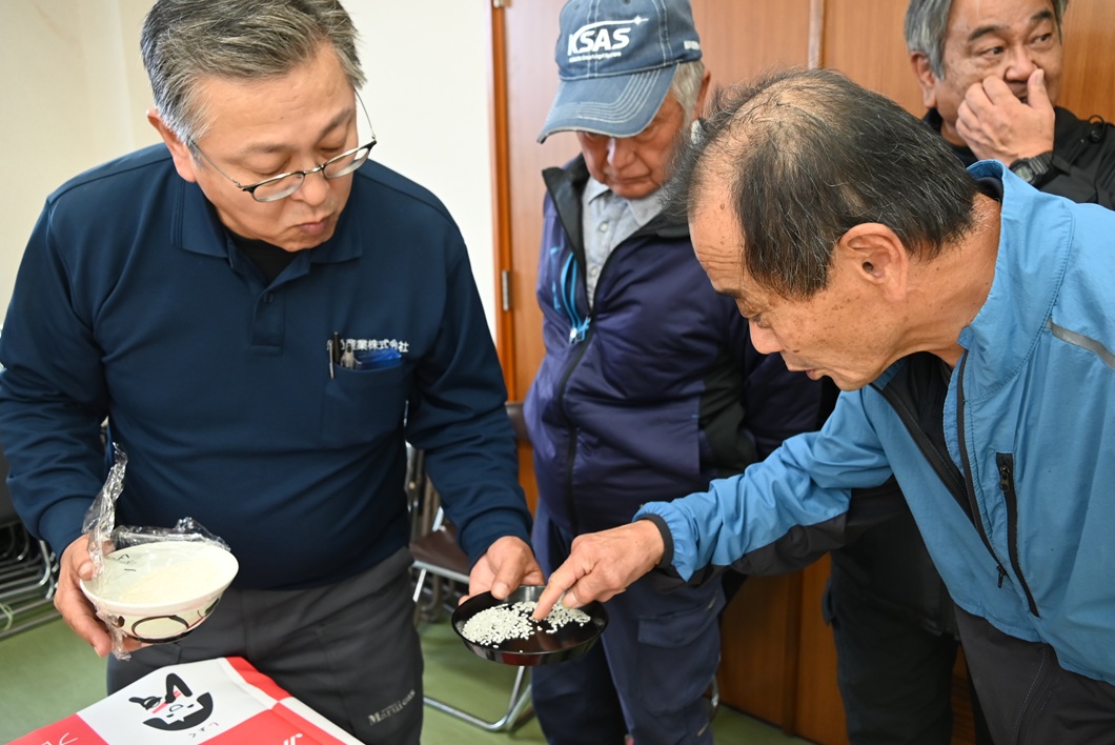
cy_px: 372
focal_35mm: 30
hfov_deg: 61.9
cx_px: 558
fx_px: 930
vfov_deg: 43.7
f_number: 5
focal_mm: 20
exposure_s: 1/80
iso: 800
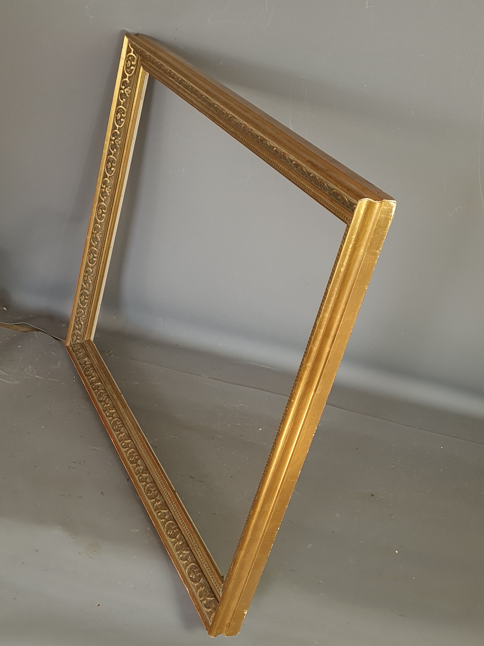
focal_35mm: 26
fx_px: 485
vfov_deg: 67.3
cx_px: 242
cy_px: 323
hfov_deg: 53.1
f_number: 1.8
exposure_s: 1/100
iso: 80
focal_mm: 5.4
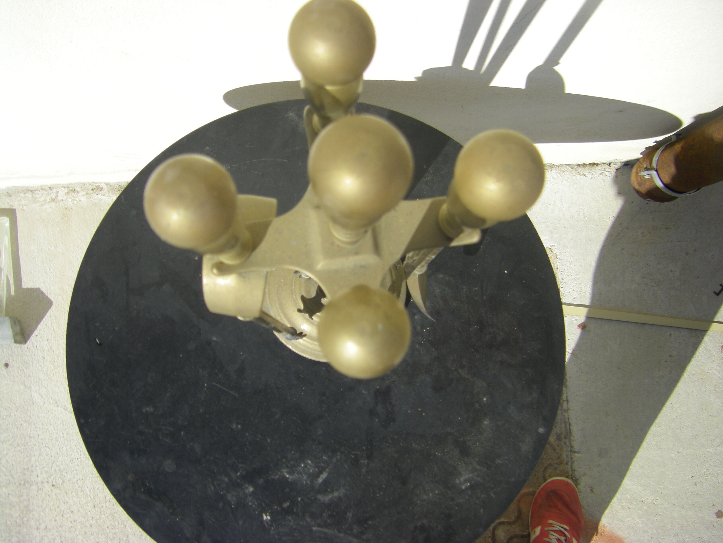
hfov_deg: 49.0
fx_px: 794
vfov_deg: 37.7
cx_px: 362
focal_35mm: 38
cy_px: 272
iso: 64
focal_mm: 6.3
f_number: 7
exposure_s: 1/200
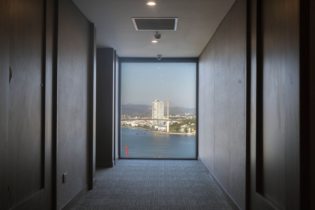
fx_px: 306
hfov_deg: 54.4
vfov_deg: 37.9
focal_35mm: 35
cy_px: 105
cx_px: 158
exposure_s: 1/8
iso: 200
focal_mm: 35
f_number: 8
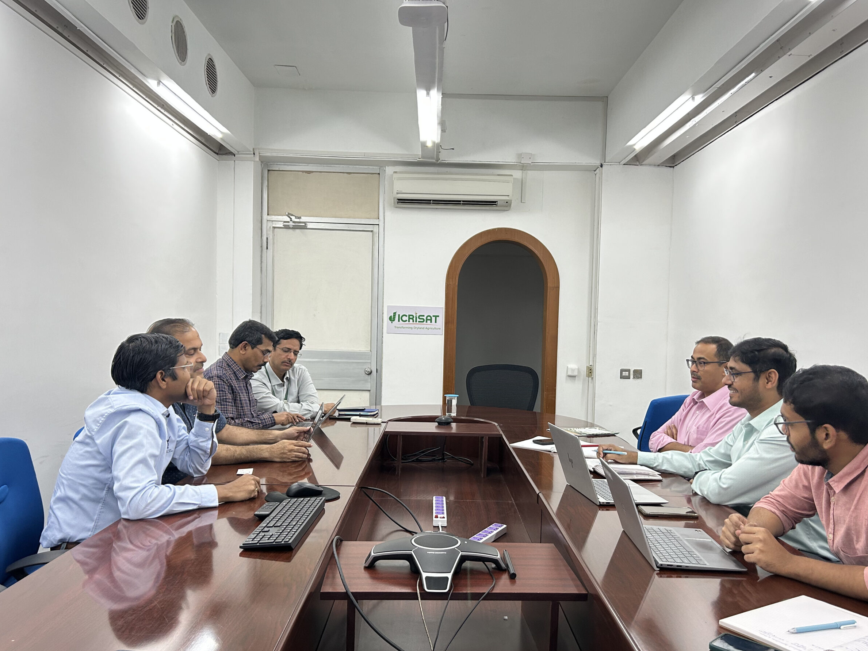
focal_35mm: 28
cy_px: 348
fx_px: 702
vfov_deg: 49.7
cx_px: 455
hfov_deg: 63.4
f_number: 1.5
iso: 125
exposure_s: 1/100
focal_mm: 5.7
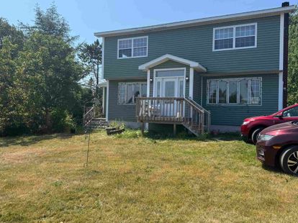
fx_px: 250
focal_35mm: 29
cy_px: 108
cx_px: 157
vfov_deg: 48.2
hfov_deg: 61.7
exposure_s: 1/2959
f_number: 1.78
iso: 80
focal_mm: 6.76
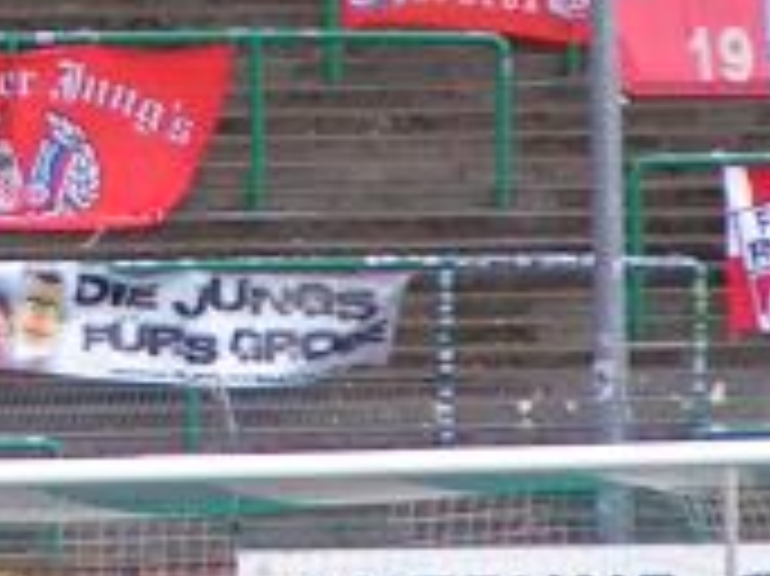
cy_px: -351
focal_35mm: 1056
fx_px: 23473
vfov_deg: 1.4
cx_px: -441
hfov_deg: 1.9
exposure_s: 1/320
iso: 125
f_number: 3.5
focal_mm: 34.5
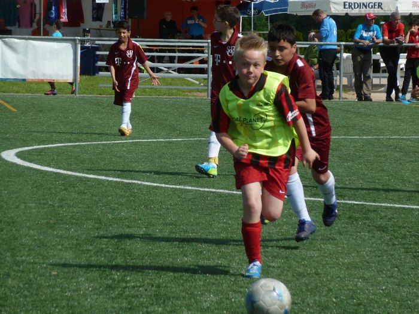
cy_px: 157
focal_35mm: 300
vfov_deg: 5.0
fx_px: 3631
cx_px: 210
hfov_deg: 6.6
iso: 160
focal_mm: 49.2
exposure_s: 1/1000
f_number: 5.6
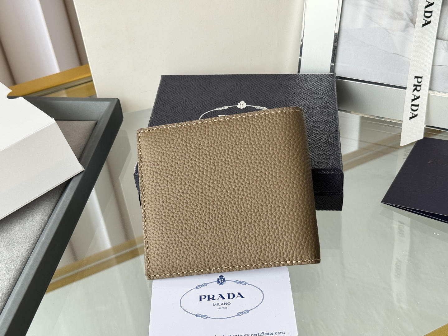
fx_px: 621
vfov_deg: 30.3
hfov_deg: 39.7
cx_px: 224
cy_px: 168
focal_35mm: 48
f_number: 1.78
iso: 80
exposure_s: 1/121
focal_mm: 6.76
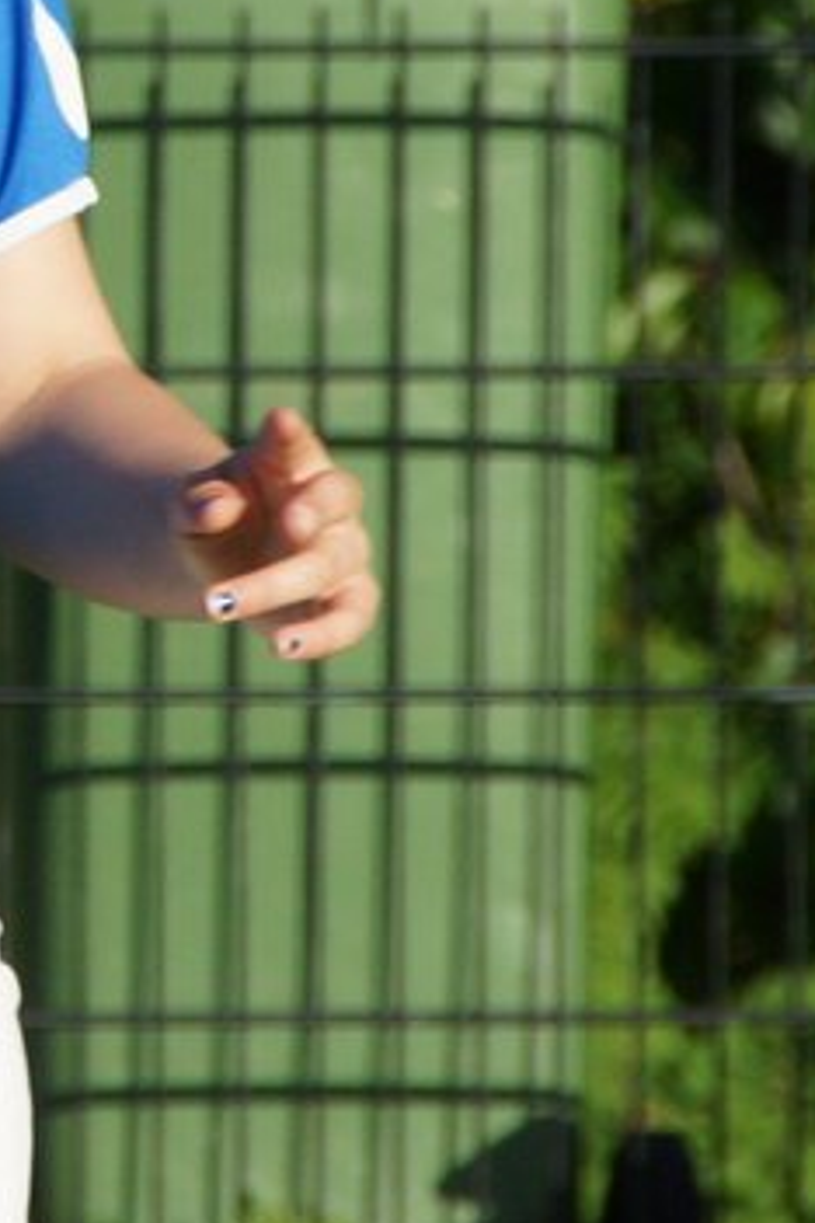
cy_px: 185
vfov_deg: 2.2
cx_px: -63
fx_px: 31239
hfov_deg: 1.5
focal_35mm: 920
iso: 320
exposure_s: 1/500
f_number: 9
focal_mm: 210
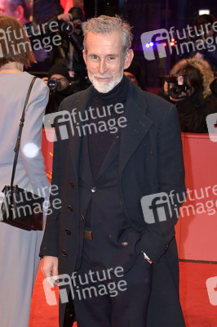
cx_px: 108
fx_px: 507
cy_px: 164
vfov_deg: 35.7
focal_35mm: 56
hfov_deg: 24.2
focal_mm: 56
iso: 1250
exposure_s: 1/250
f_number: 5.6
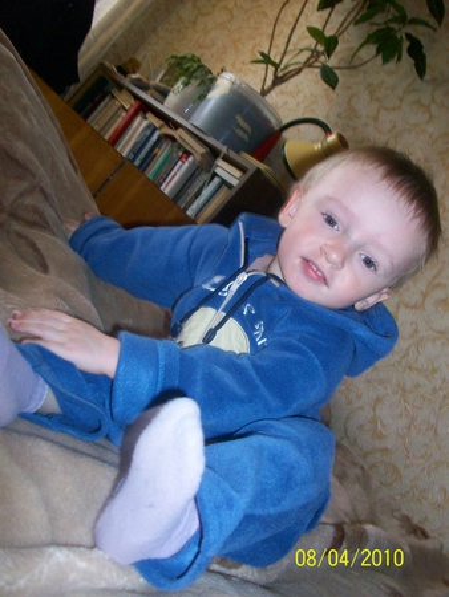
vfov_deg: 53.9
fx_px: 587
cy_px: 298
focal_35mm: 34
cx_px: 224
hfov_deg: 41.8
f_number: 2.8
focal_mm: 5.7
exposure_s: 1/60
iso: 160
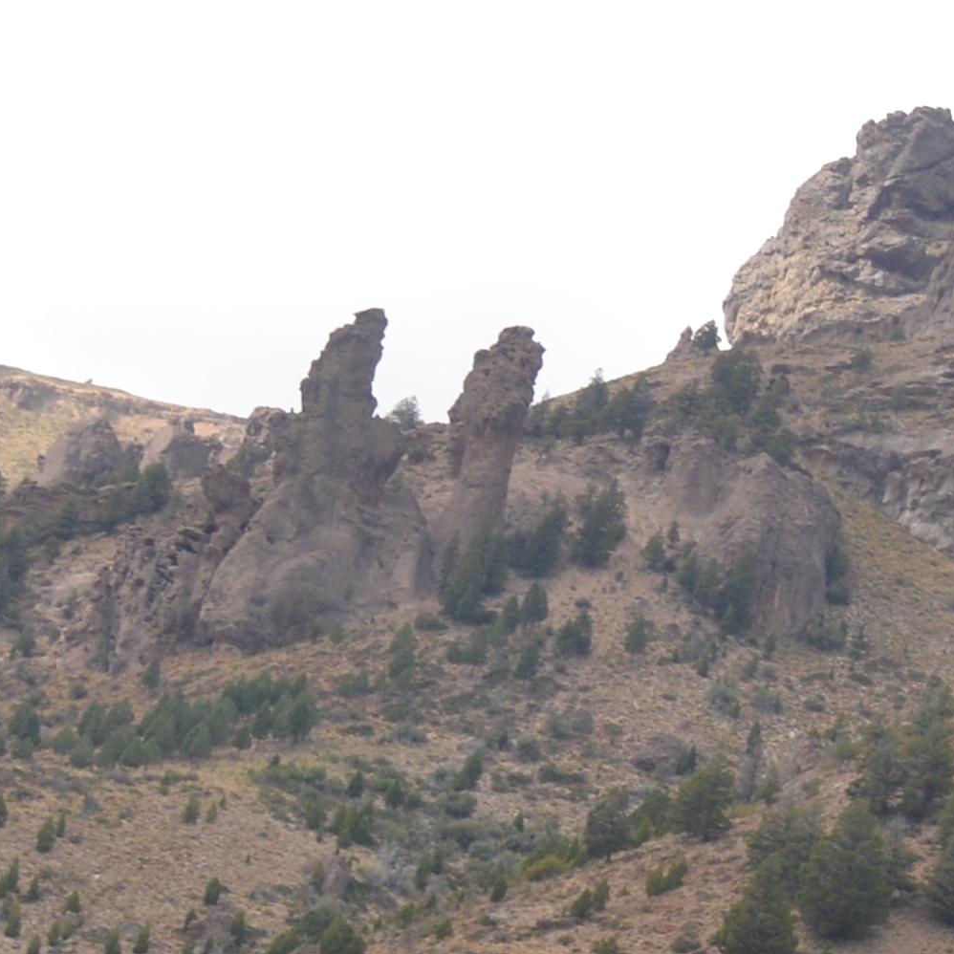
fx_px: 6704
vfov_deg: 8.1
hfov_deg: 7.9
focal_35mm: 215
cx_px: 1754
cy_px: 817
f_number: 6.3
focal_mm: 28
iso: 100
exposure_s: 1/200
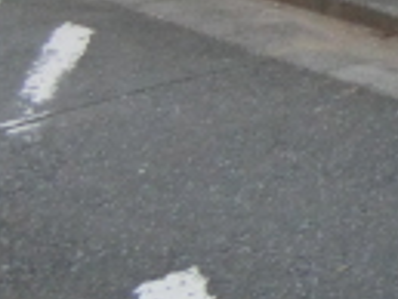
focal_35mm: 119
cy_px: -358
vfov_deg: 11.0
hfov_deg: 12.9
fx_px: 1369
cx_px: 941
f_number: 3.2
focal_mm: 4.3
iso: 100
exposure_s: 1/60
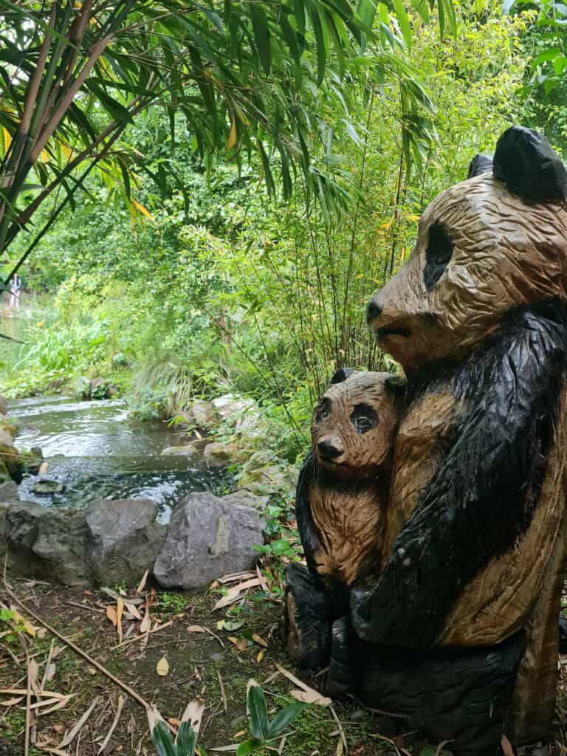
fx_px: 568
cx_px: 284
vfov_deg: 67.3
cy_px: 378
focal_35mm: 26
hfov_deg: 53.1
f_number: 1.8
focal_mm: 5.4
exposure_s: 1/100
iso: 320
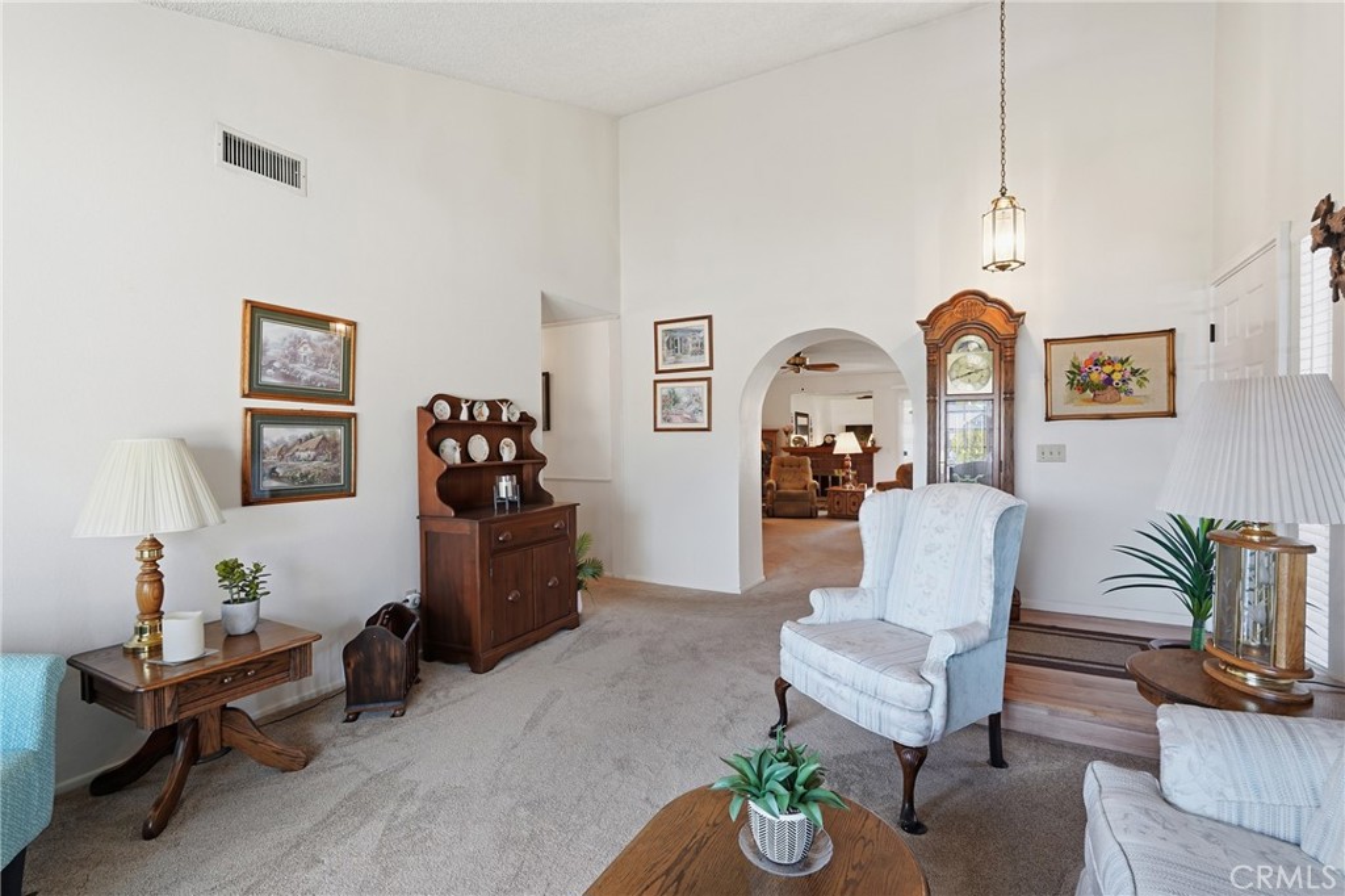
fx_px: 616
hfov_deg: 95.0
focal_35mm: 16
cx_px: 672
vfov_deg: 72.0
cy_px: 448
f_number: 9
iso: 250
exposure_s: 1/13
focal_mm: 16.5
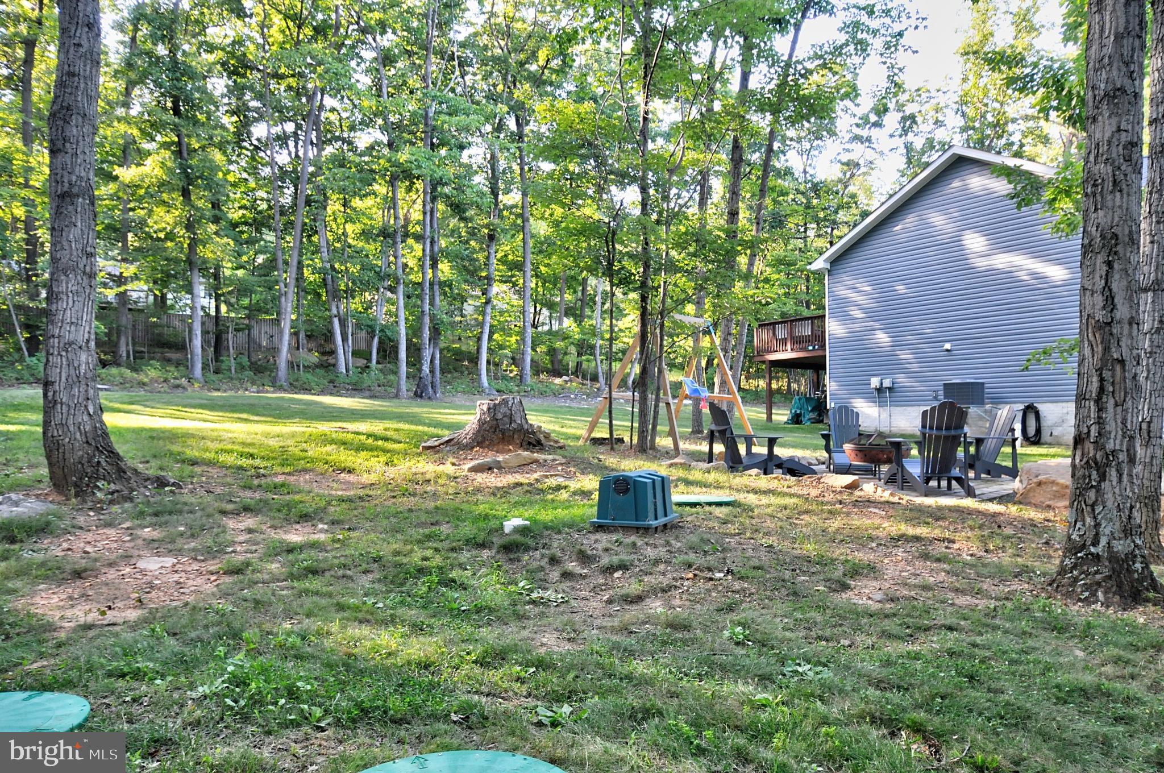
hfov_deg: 70.5
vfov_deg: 50.3
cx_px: 582
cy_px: 386
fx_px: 823
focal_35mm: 26
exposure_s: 1/50
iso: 800
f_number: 8
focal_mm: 17
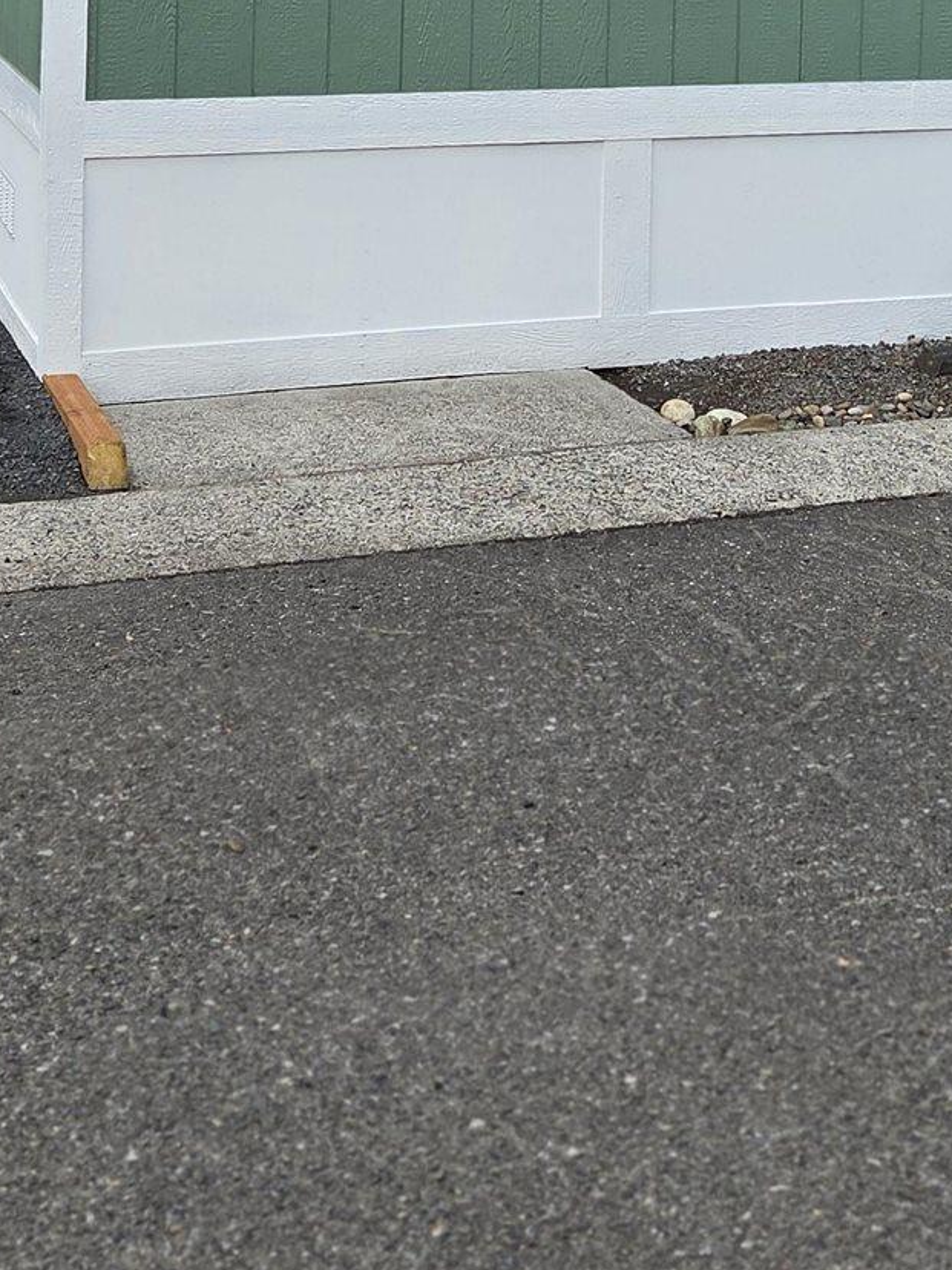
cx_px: 675
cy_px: -75
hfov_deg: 22.8
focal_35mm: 64
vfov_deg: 28.0
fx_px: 2347
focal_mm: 5.4
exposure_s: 1/3935
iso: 80
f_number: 1.8
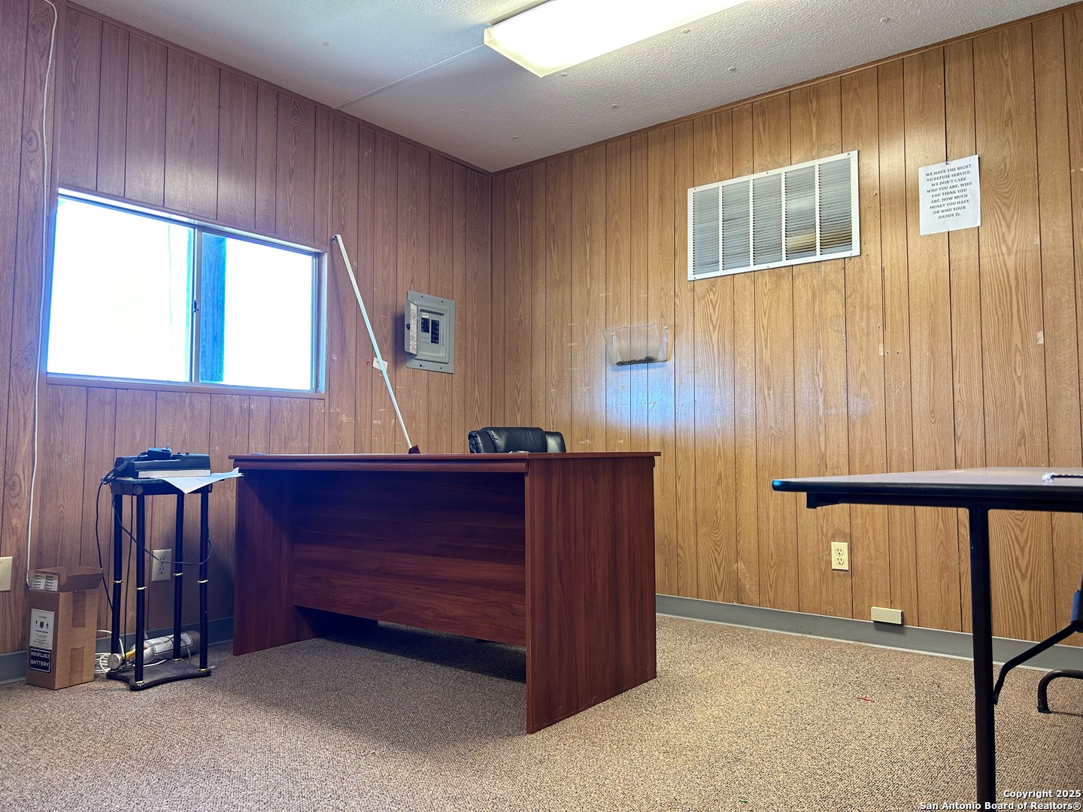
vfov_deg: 53.1
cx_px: 542
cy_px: 406
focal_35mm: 26
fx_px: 813
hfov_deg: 67.3
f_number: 1.5
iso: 80
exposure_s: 1/60
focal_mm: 5.7
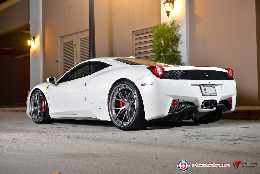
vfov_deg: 26.0
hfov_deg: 38.2
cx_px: 130
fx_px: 376
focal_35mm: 52
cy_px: 87
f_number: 4
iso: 200
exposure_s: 1/5
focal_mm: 52
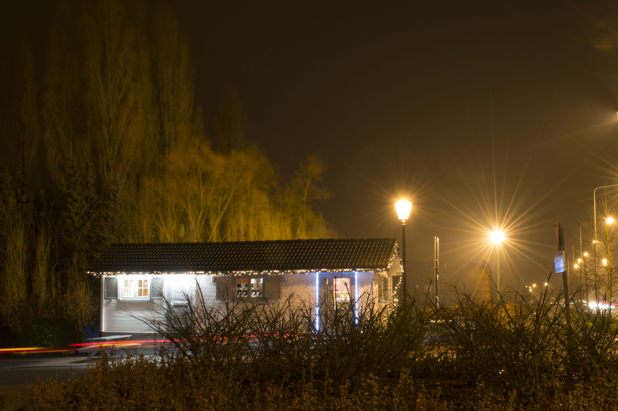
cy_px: 243
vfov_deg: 25.6
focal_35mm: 53
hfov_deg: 37.8
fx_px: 903
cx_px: 327
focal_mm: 27
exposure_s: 20
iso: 100
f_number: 16
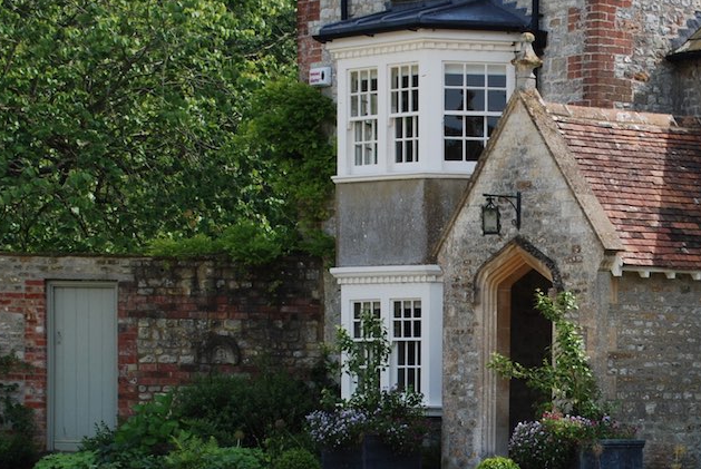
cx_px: 625
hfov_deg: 14.2
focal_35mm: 143
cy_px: 495
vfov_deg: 9.5
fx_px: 2788
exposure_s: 1/200
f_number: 7.1
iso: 100
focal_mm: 40
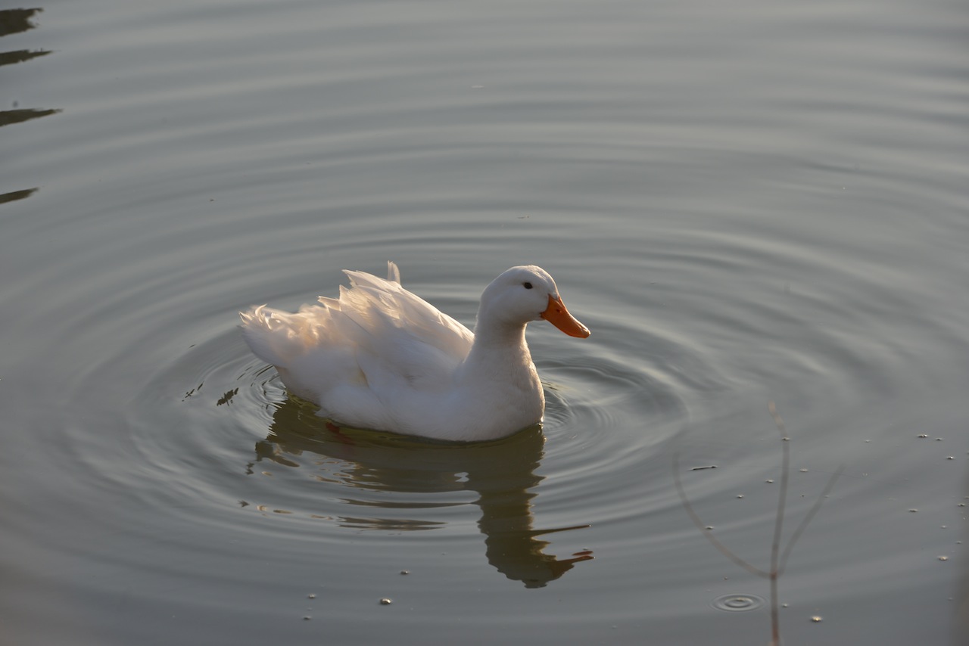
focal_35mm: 200
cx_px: 484
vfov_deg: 6.9
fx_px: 5384
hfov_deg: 10.3
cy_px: 323
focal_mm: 200
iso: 200
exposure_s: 1/250
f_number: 10
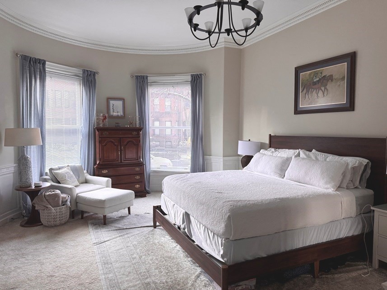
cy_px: 145
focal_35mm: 24
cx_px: 194
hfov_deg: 71.6
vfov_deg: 56.8
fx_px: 268
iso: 200
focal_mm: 6.76
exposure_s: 1/106
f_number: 1.78
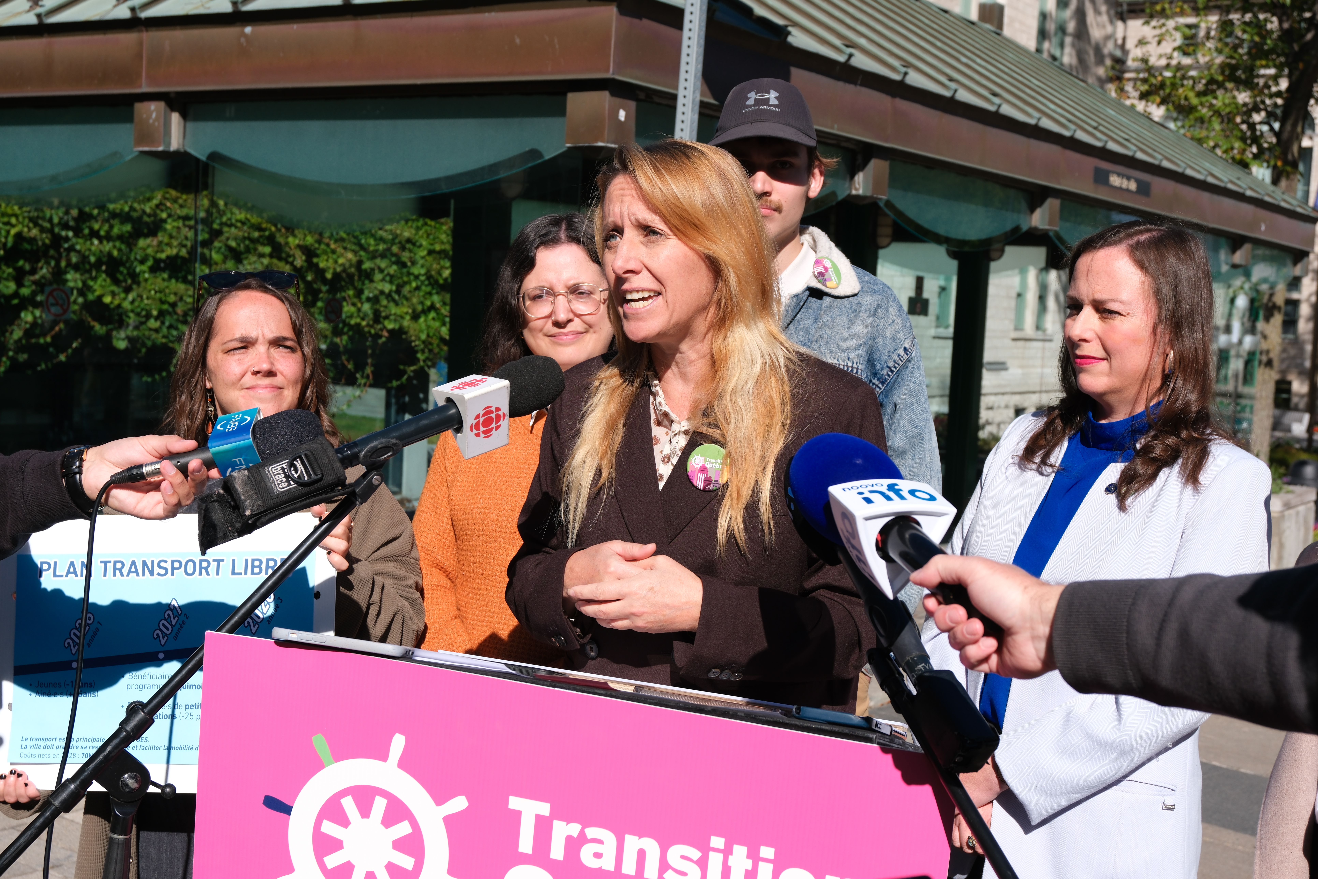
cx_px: 659
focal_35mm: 46
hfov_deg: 42.7
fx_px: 1684
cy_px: 440
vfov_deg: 29.2
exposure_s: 1/640
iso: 125
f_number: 5.6
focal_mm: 30.5
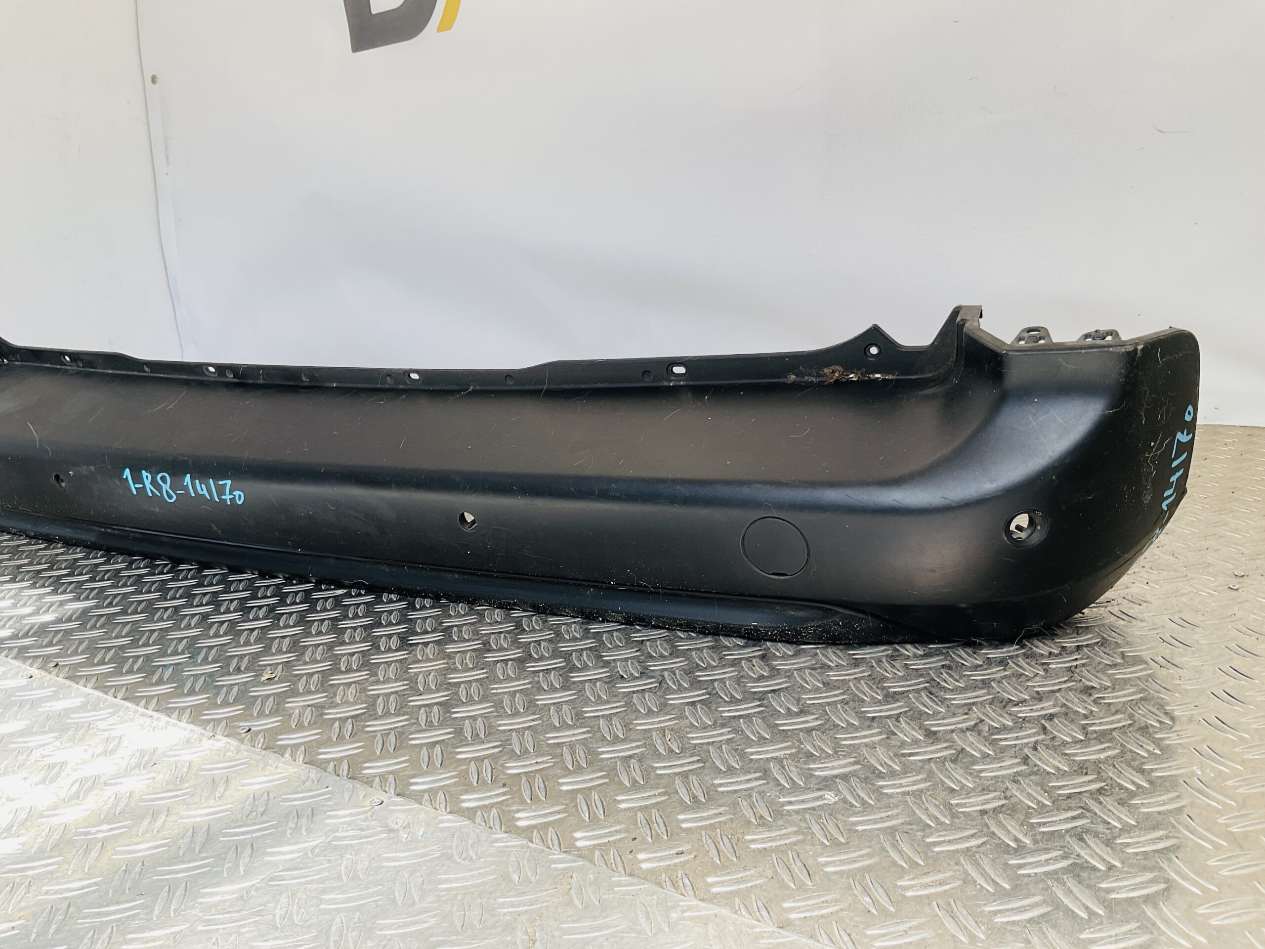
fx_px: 1060
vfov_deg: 48.2
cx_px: 632
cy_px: 474
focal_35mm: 29
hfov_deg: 61.7
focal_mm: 3
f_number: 1.8
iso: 16
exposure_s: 1/320
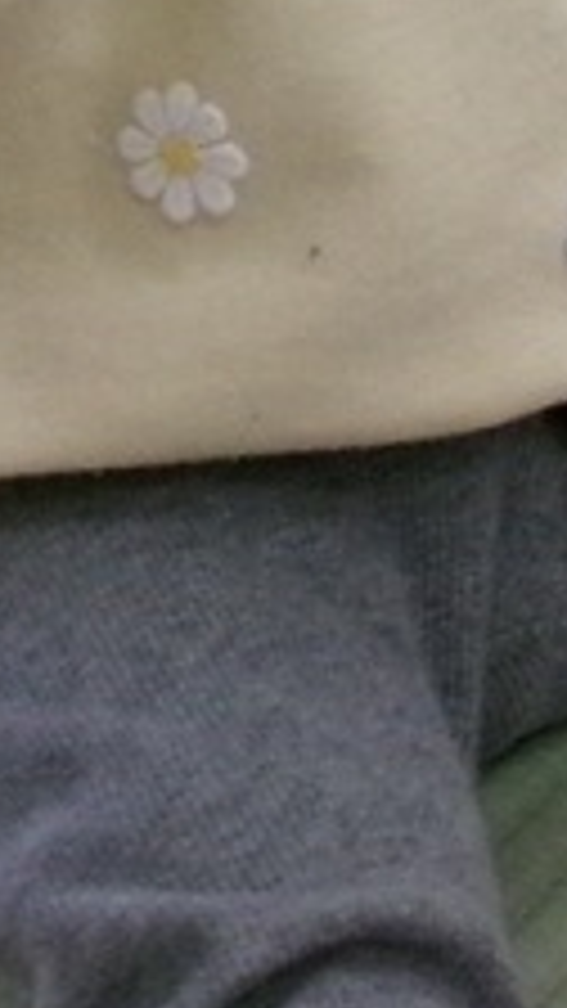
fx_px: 3635
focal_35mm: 136
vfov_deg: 14.7
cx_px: 252
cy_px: -495
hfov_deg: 8.9
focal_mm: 5.1
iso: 608
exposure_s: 1/125
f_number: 3.9
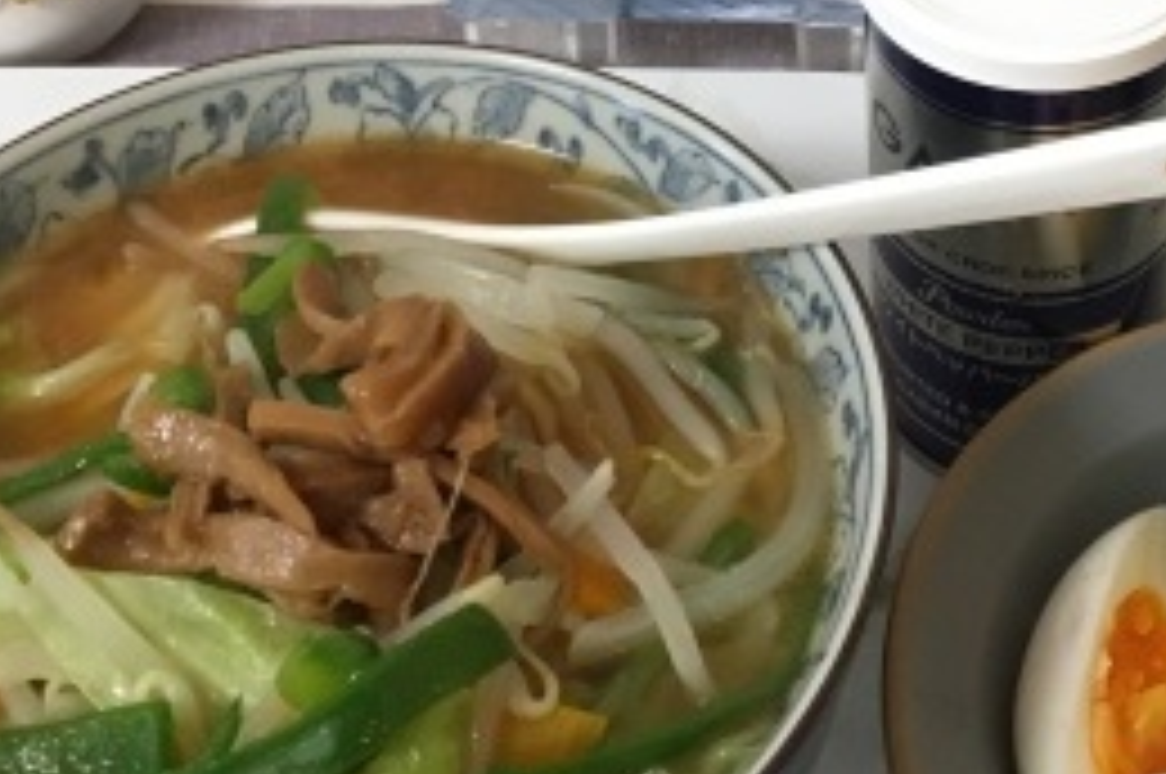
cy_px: -153
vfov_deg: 18.4
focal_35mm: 70
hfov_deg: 28.7
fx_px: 2264
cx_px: 756
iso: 160
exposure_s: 1/30
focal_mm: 4.15
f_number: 2.2
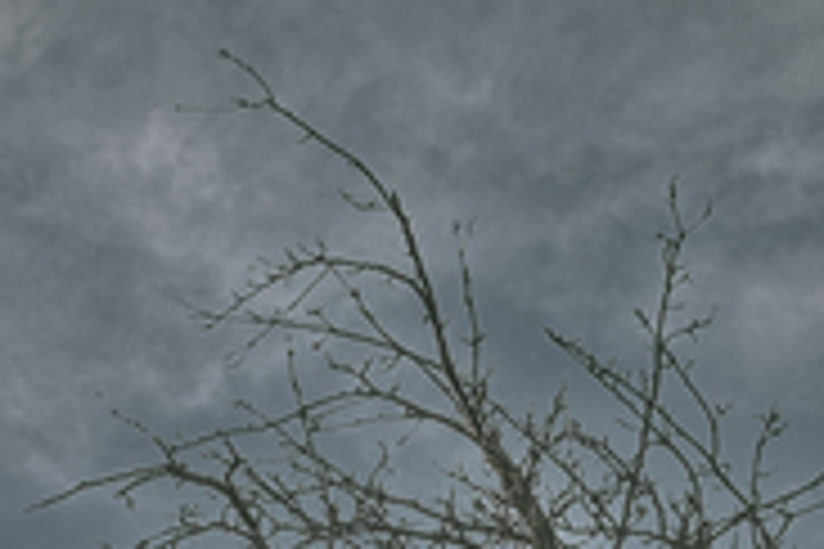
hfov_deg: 7.8
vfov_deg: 5.1
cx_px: 401
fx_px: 6042
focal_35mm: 264
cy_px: 1314
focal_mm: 70
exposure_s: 1/1000
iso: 4000
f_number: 22
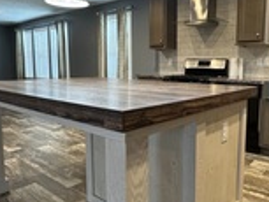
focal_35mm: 32
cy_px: 94
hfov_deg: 56.1
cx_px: 169
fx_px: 249
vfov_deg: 44.2
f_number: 2.2
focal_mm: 2.22
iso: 250
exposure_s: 1/60
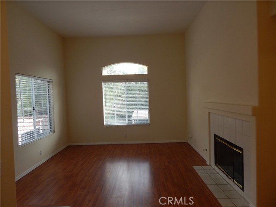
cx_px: 138
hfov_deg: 76.4
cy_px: 104
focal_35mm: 22
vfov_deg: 61.1
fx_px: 175
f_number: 3
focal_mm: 4
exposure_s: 1/100
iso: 125
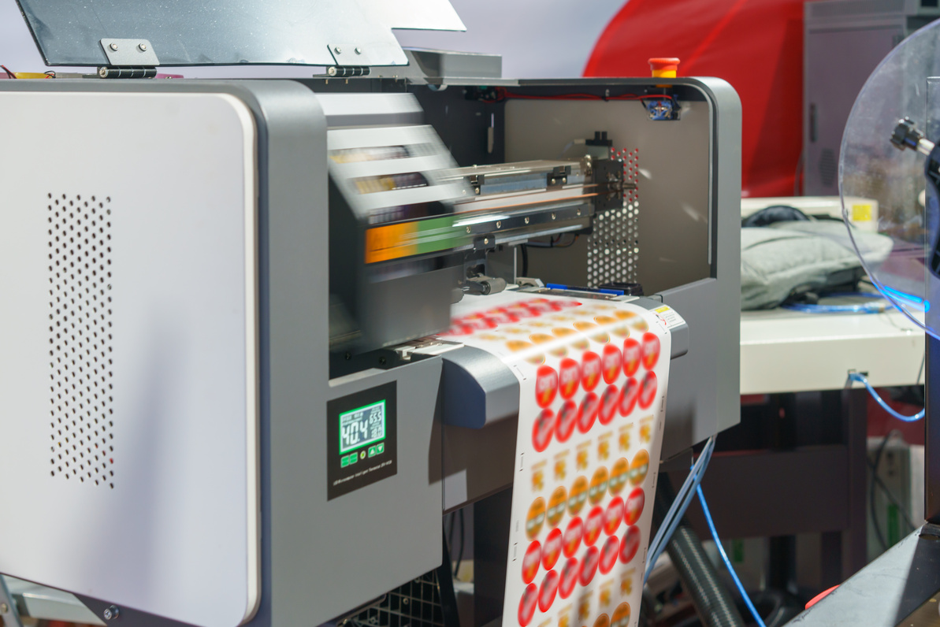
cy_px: 314
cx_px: 470
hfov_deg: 36.2
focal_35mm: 55
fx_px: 1436
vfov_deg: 24.6
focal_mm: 55
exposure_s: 1/15
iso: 200
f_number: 5
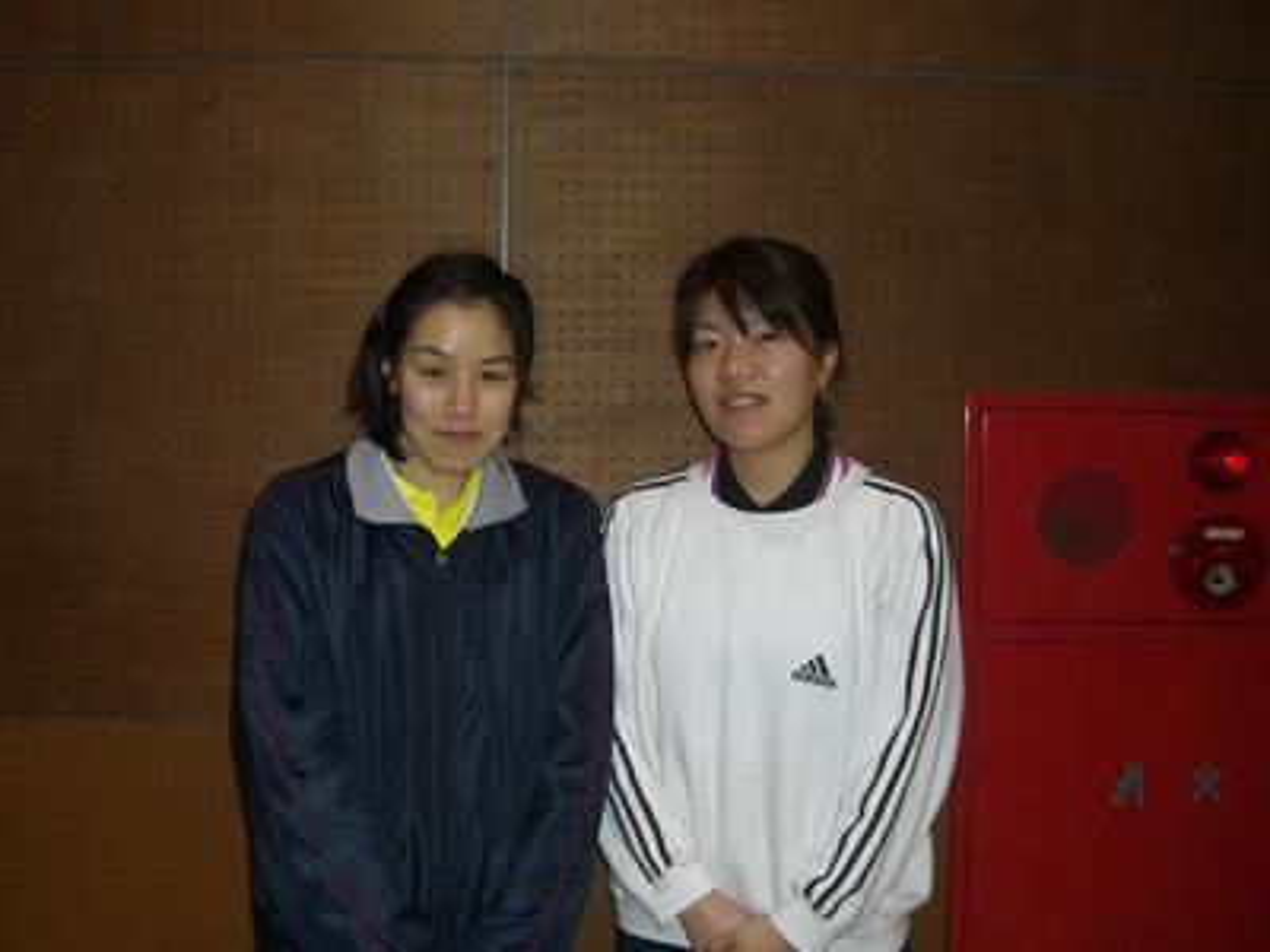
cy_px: 476
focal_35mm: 38
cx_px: 635
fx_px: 1394
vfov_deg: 37.7
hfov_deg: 49.0
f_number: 2.7
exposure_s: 1/60
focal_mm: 6.2
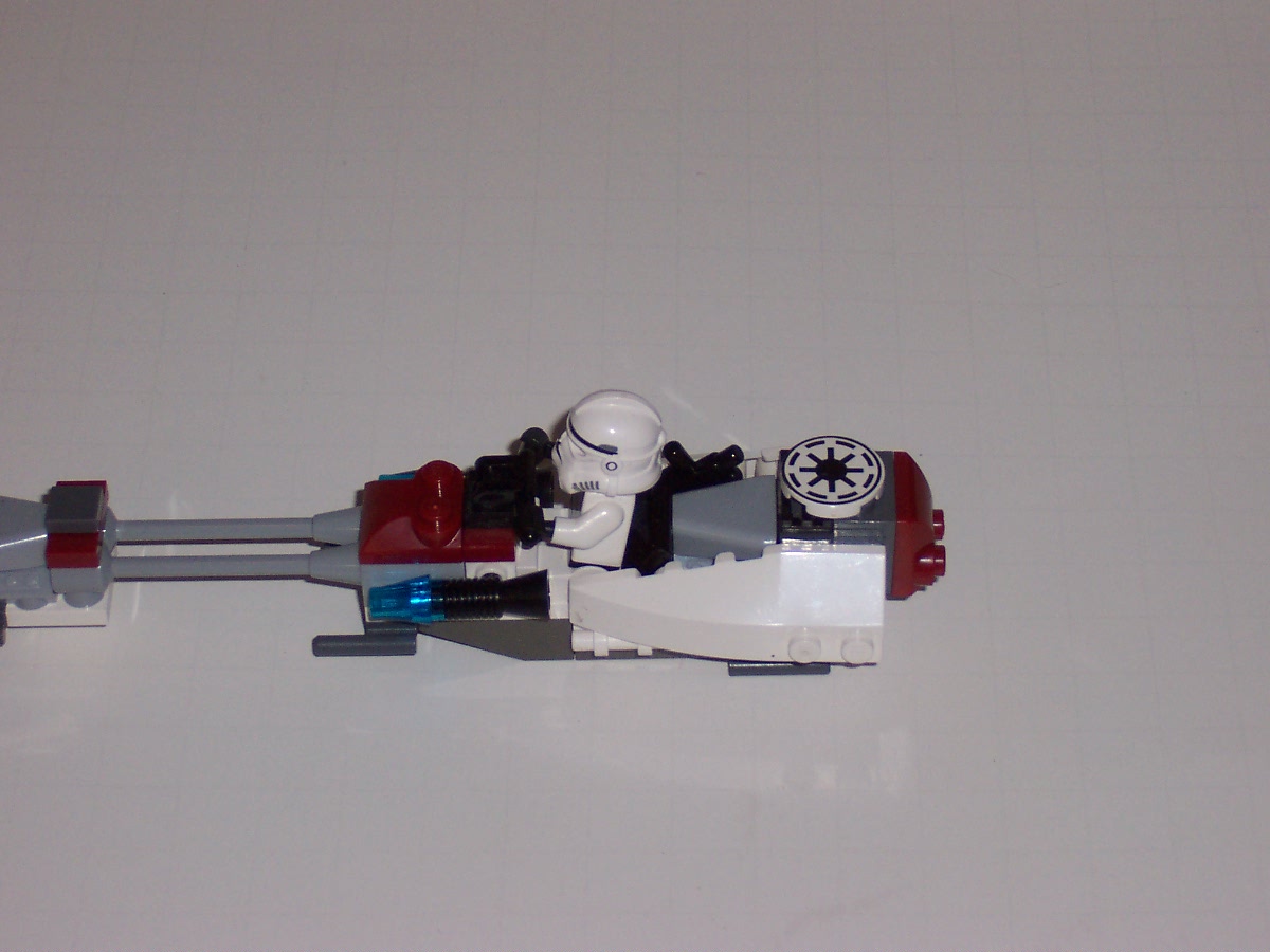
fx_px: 4733
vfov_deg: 11.5
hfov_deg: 15.3
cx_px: 635
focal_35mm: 129
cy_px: 476
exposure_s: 1/125
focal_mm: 20
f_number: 4.8
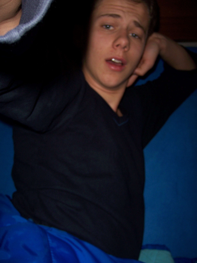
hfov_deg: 39.7
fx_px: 273
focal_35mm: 36
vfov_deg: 51.4
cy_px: 132
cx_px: 98
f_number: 2.8
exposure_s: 1/60
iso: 80
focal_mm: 6.2
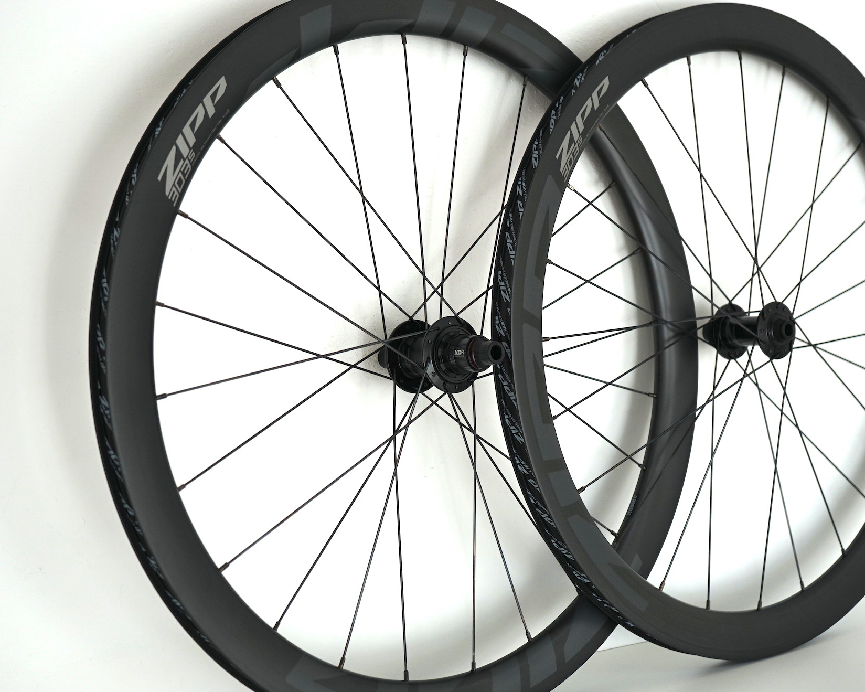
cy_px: 348
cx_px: 468
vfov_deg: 26.2
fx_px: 1485
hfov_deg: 32.5
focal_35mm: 58
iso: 320
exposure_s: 1/160
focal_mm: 51
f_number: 4.5
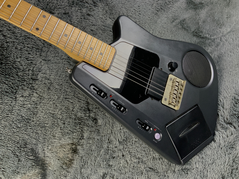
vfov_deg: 48.2
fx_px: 200
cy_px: 90
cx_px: 120
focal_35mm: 29
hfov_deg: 61.7
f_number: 1.8
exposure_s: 1/60
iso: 64
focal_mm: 3
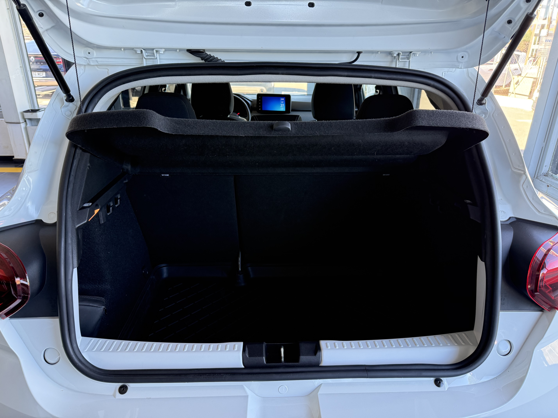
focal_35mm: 24
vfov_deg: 56.8
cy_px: 209
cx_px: 279
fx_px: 387
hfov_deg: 71.6
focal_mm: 6.76
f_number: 1.78
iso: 200
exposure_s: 1/102
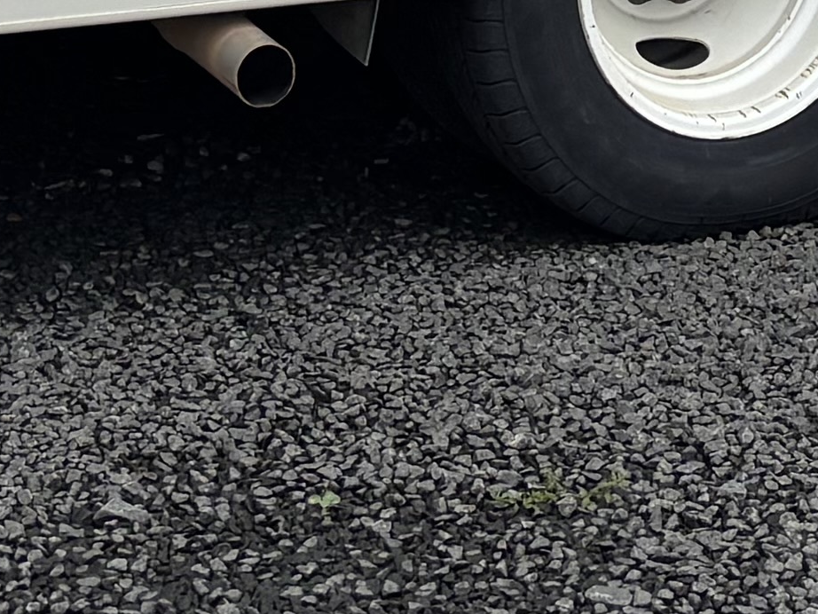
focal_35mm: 161
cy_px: -1166
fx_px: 3806
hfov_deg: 12.2
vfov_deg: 8.0
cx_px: 633
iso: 50
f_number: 1.6
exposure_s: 1/1783
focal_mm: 5.96
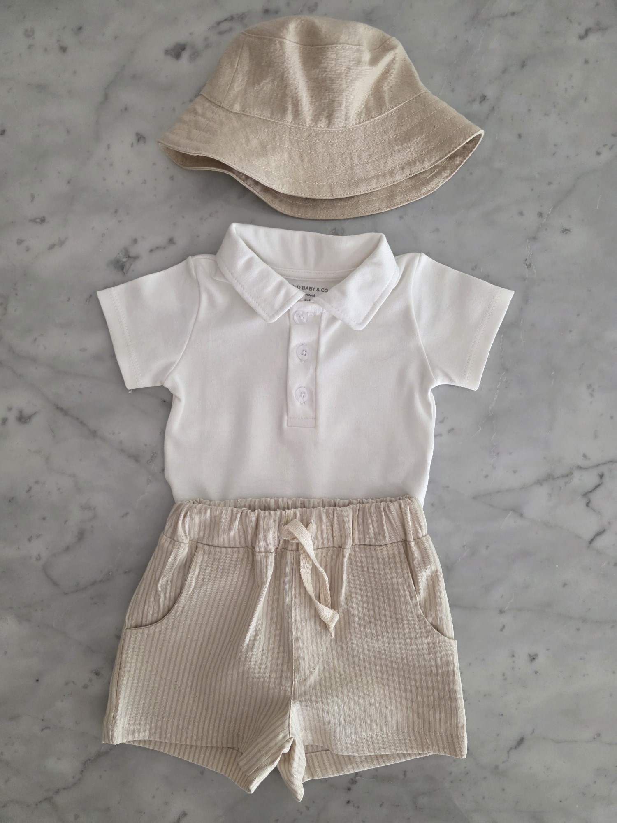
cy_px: 412
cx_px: 308
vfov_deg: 73.9
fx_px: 547
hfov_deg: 58.9
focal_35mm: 23
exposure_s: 1/101
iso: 400
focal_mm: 6.3
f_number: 1.7
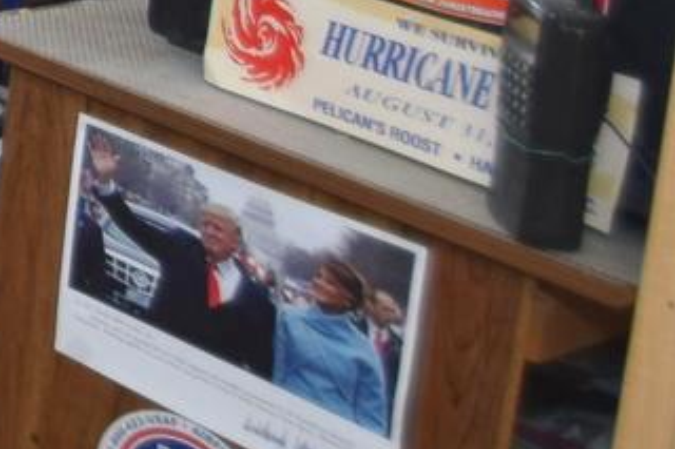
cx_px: -1145
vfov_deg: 12.3
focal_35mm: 96
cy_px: -489
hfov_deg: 12.9
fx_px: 1799
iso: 200
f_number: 5
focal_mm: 10
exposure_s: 1/100
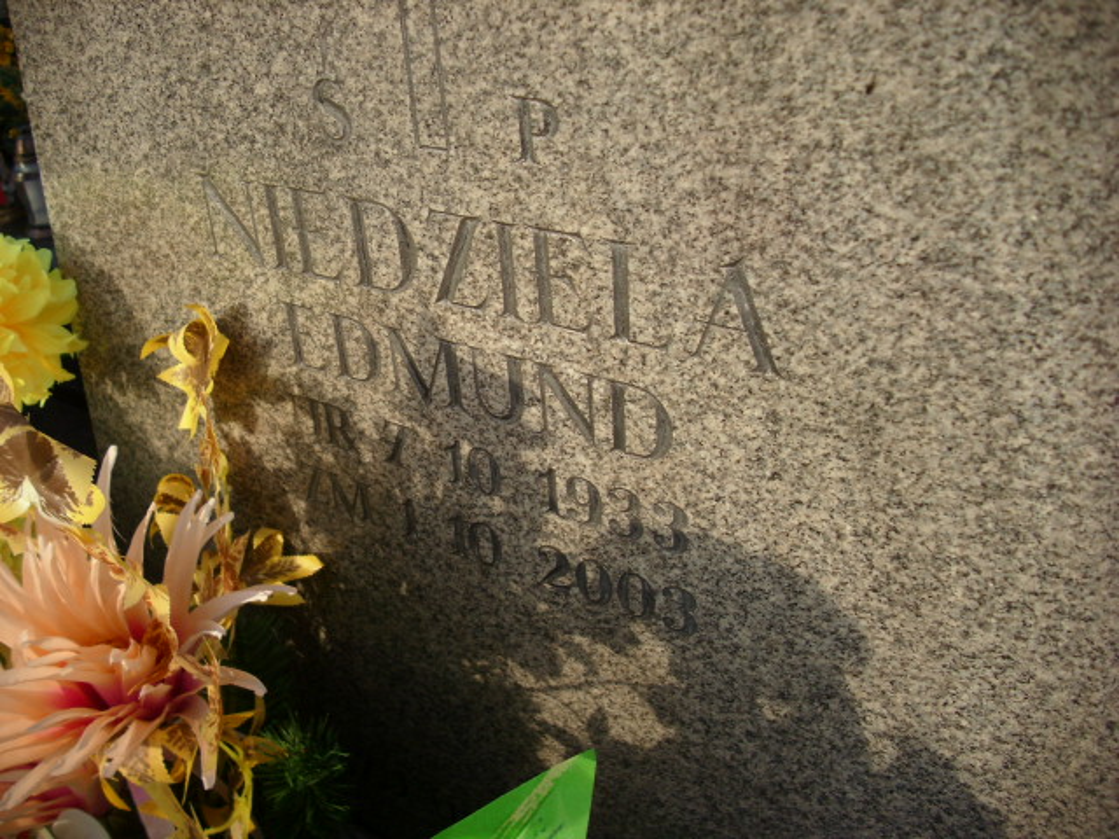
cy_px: 420
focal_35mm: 37
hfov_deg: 50.1
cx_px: 560
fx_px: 1196
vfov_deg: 38.7
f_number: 2.8
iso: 50
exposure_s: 1/544
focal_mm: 6.2
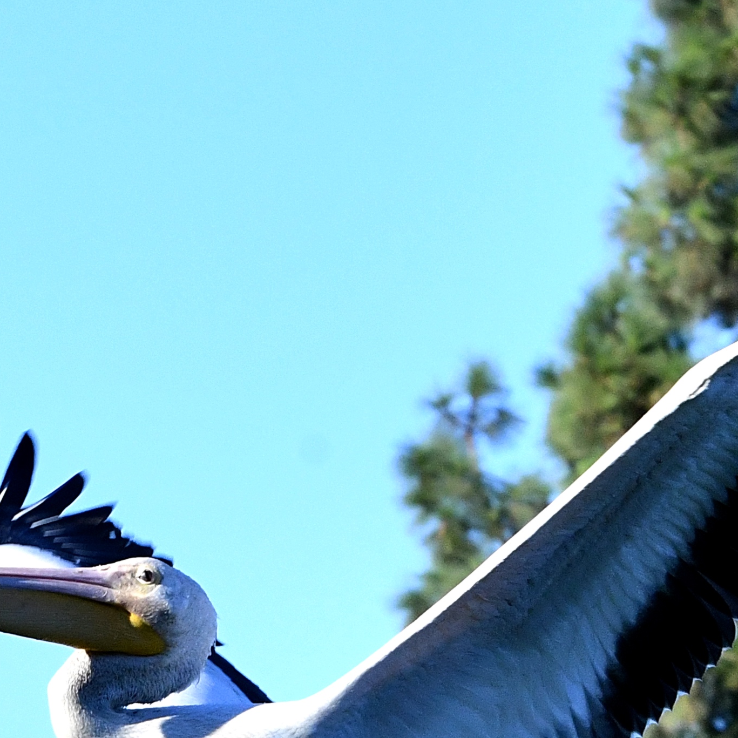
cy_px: 716
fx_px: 8032
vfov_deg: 5.3
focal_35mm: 333
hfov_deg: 5.3
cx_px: 415
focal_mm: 125
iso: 1250
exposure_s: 1/1000
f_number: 11
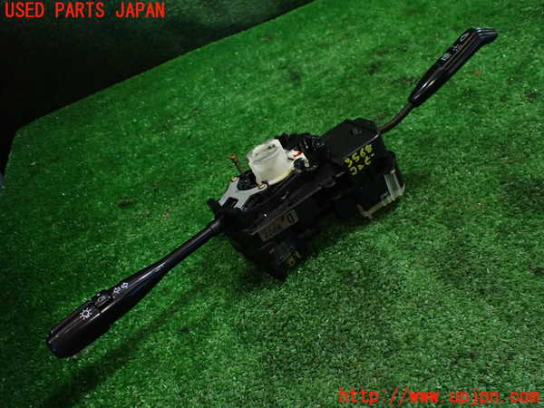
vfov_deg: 46.8
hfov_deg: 60.0
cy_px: 204
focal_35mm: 30
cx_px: 272
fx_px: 471
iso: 640
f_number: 2.3
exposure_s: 1/125
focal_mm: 5.4
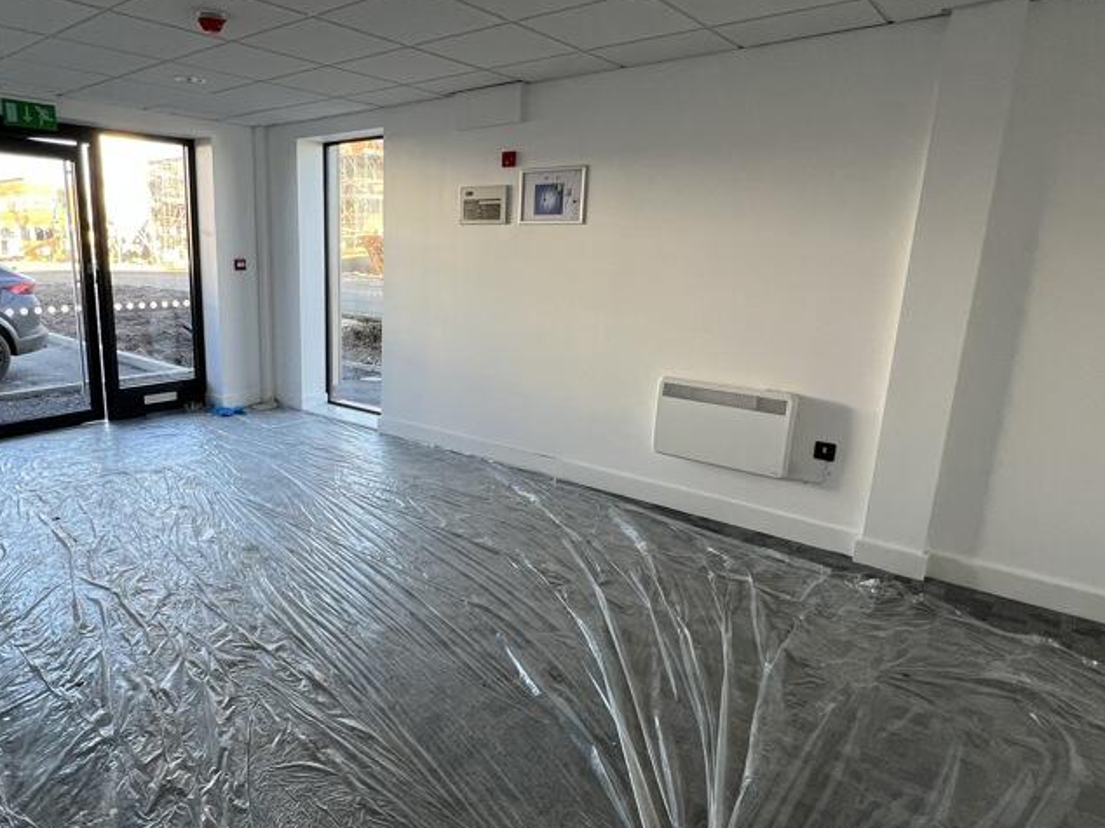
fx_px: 670
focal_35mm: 21
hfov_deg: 77.5
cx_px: 411
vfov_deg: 63.4
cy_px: 408
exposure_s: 1/99
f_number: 1.8
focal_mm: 1.57
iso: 80
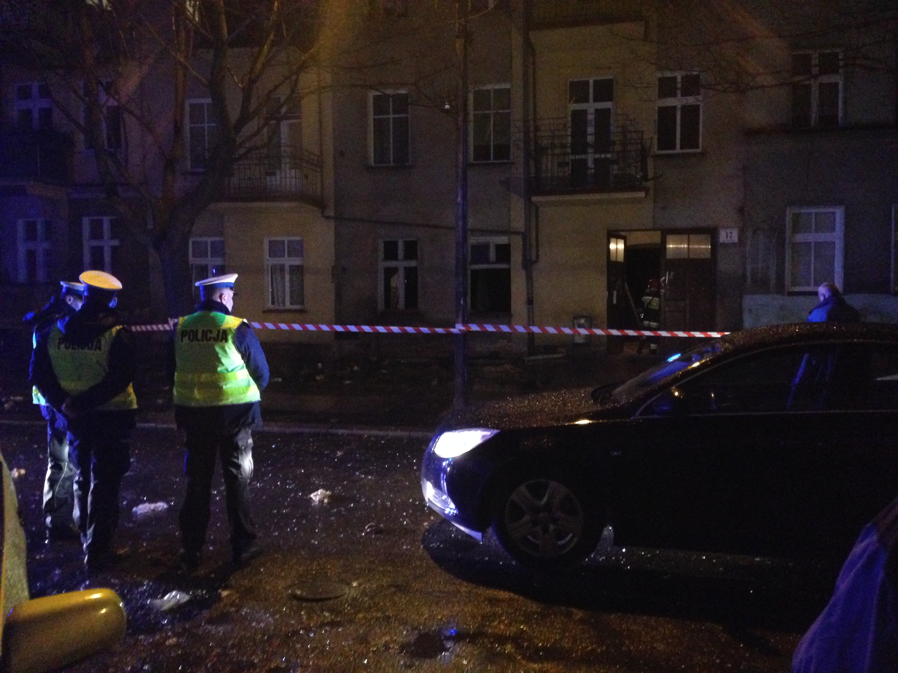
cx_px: 449
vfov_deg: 42.9
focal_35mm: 33
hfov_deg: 55.4
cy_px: 336
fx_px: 856
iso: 800
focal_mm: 4.12
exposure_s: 1/15
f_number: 2.4
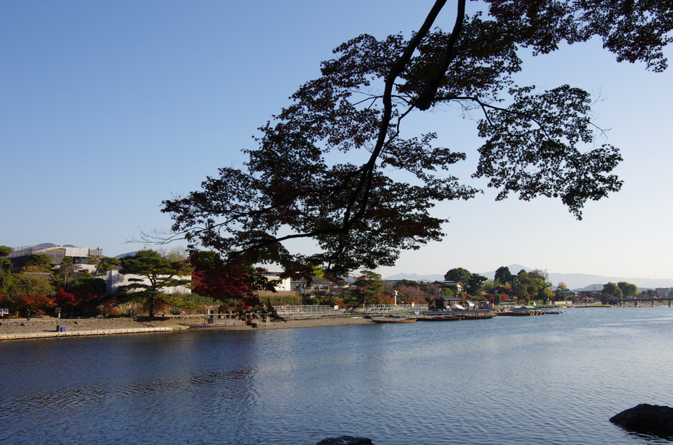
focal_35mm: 36
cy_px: 222
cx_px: 336
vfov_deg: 36.7
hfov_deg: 53.2
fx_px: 672
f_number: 10
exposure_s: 1/1000
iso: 800
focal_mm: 24
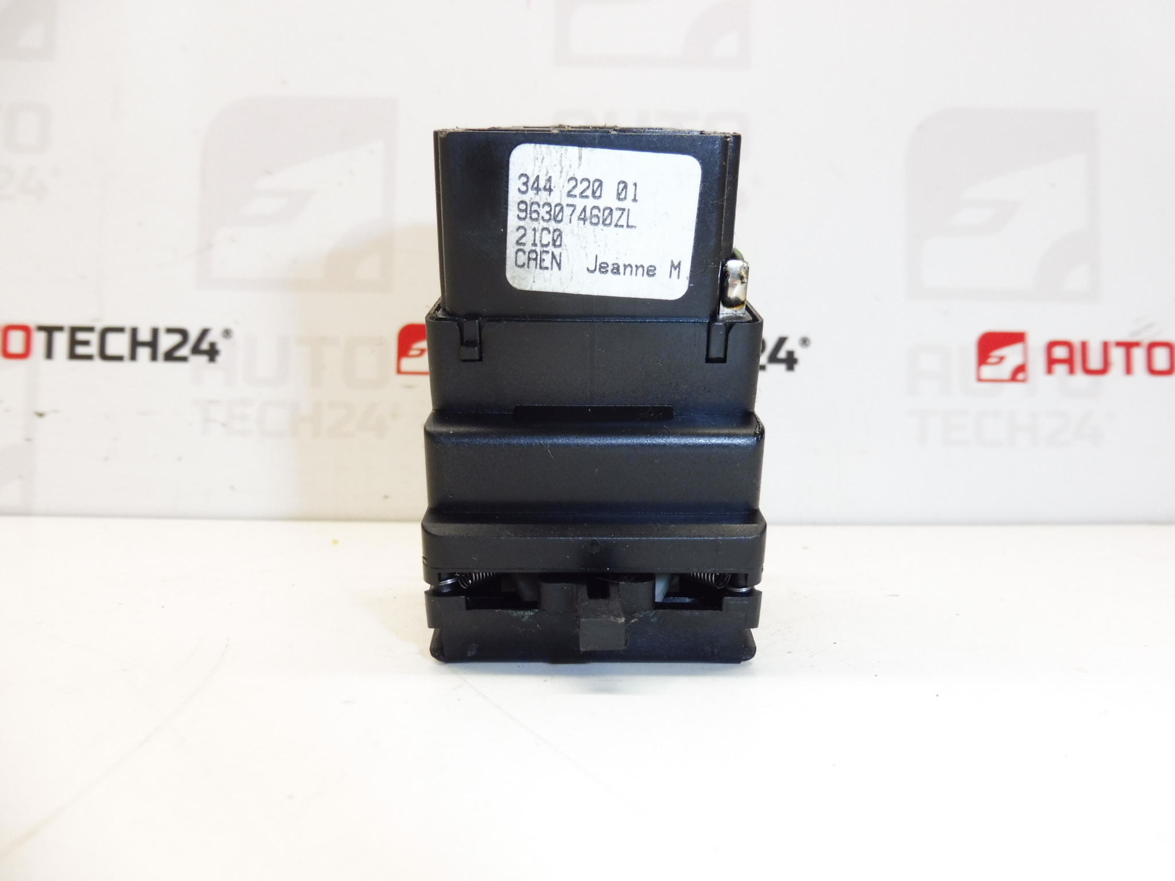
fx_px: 849
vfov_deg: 54.9
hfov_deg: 69.4
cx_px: 588
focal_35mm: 25
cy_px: 440
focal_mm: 4.4
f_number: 3.5
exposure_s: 1/60
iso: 200
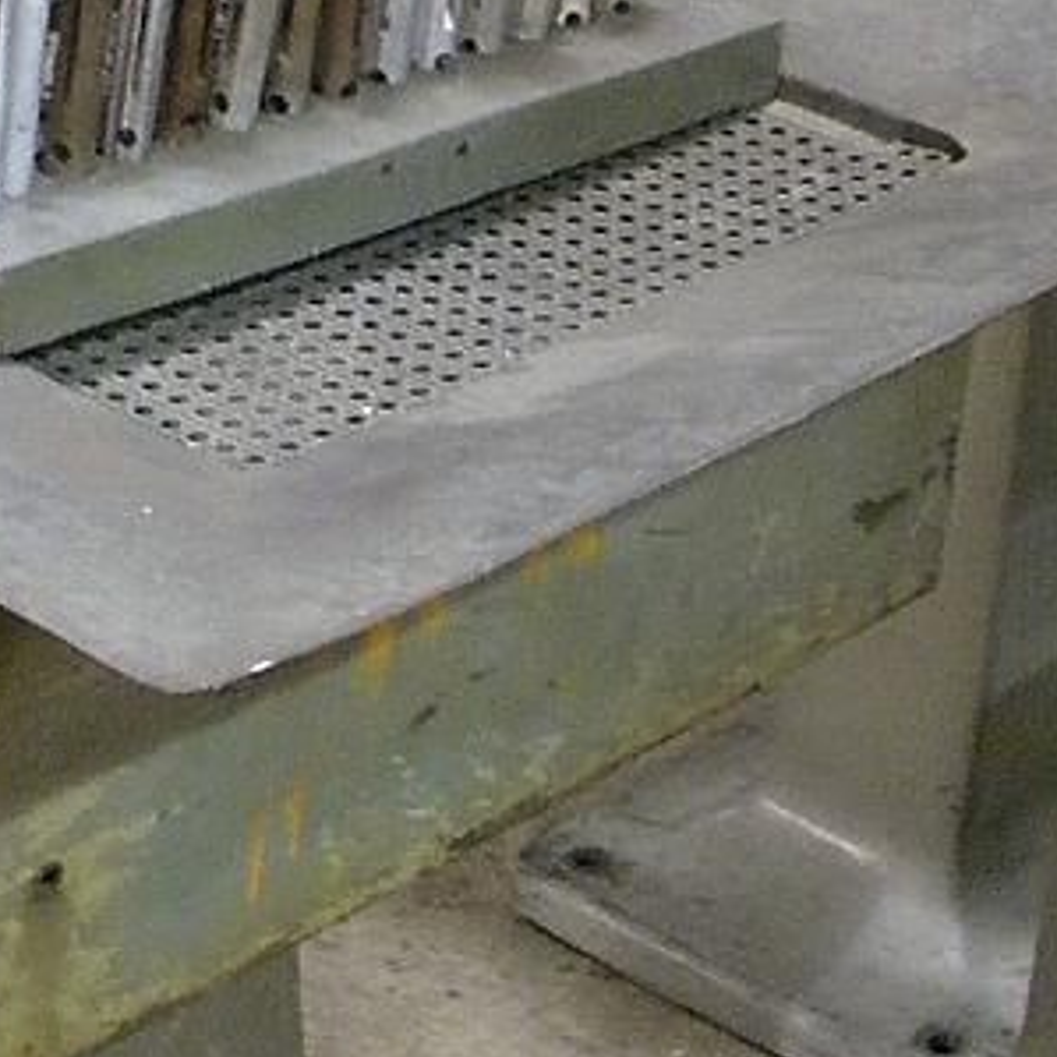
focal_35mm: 109
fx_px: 3766
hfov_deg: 15.7
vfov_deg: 15.6
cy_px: -39
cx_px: 67
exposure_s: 1/9.4
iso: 400
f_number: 3.5
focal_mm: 6.3
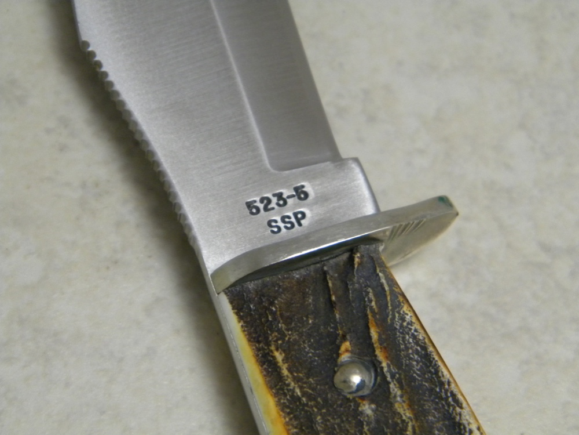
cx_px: 290
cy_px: 218
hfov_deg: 13.3
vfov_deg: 10.0
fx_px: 2476
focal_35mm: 148
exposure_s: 1/17
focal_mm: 26.8
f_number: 5
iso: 400
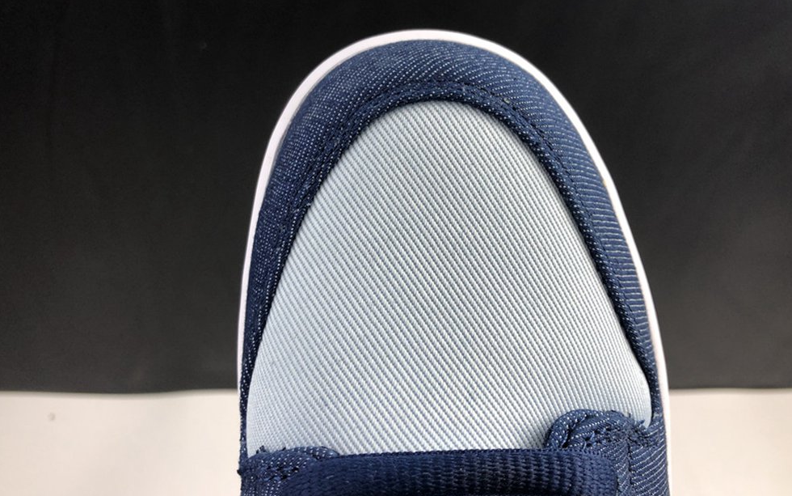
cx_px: 399
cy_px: 213
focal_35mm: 31
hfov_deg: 61.2
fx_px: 669
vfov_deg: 40.5
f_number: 1.8
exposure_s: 1/50
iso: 25
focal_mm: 4
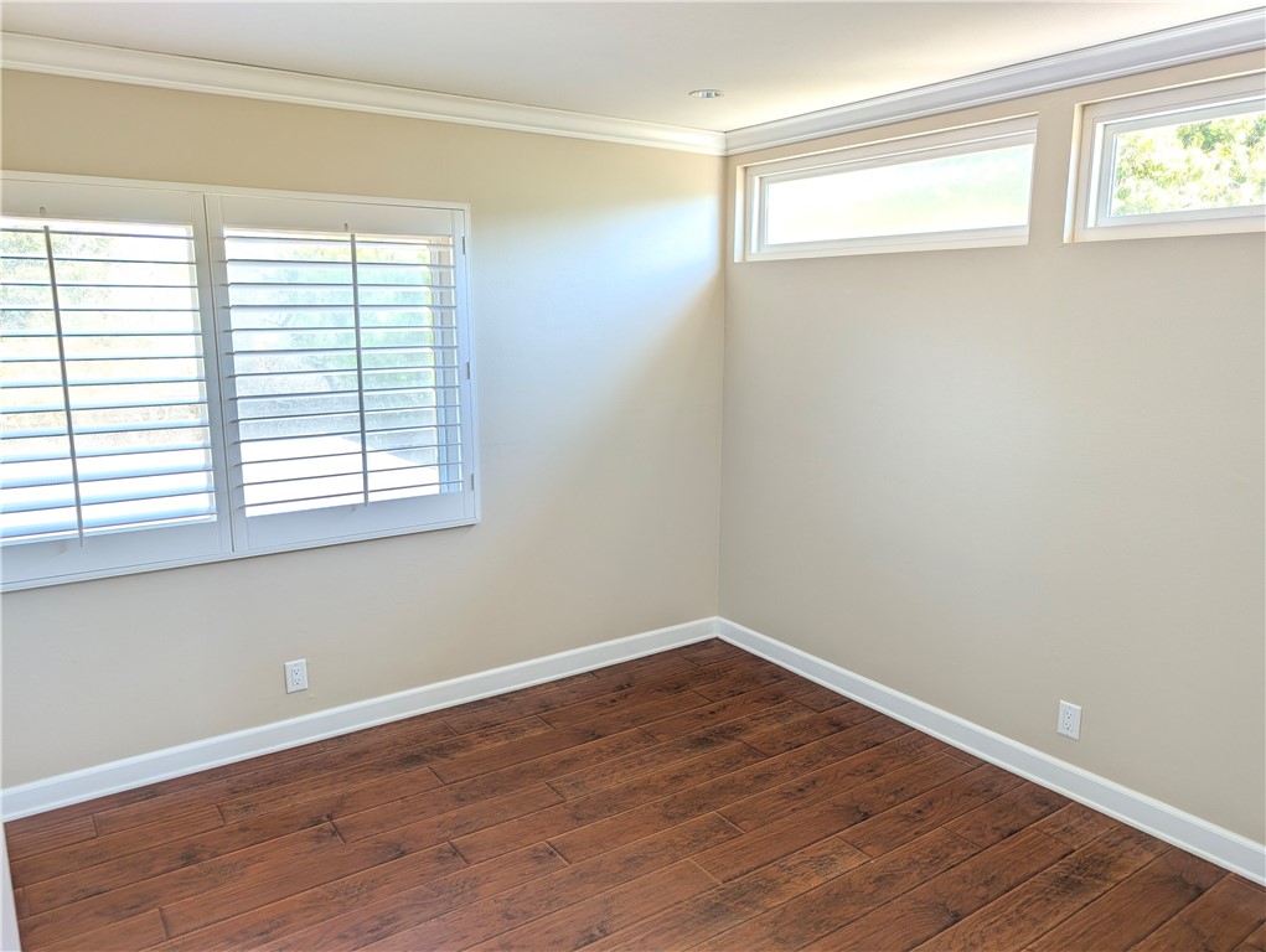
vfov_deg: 56.9
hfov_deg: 71.5
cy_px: 476
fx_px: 879
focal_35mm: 24
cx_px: 633
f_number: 1.68
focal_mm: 6.9
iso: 93
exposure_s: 1/120
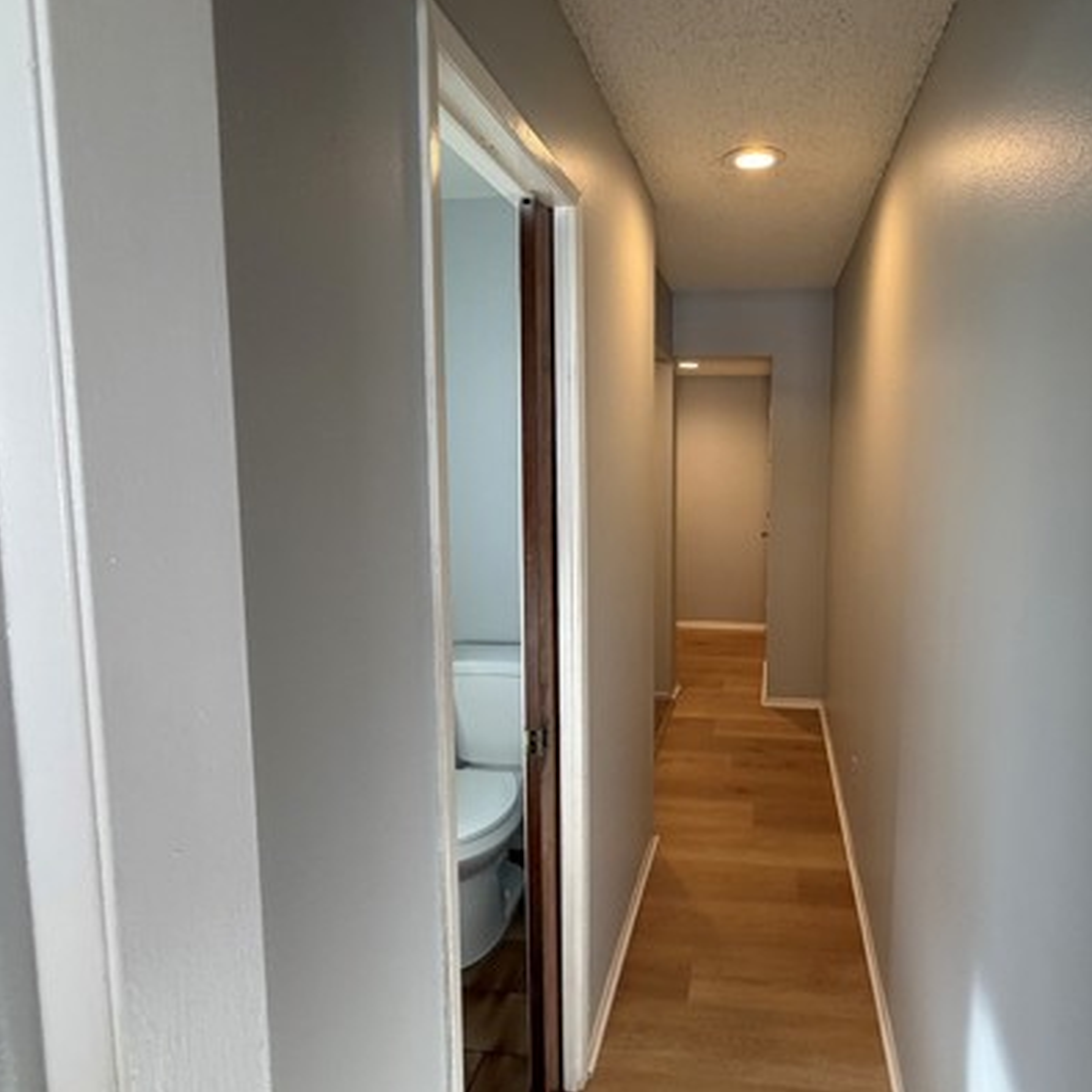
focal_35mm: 20
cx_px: 698
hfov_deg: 73.3
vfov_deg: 74.7
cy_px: 507
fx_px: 714
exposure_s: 1/120
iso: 250
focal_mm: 2.22
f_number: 2.2
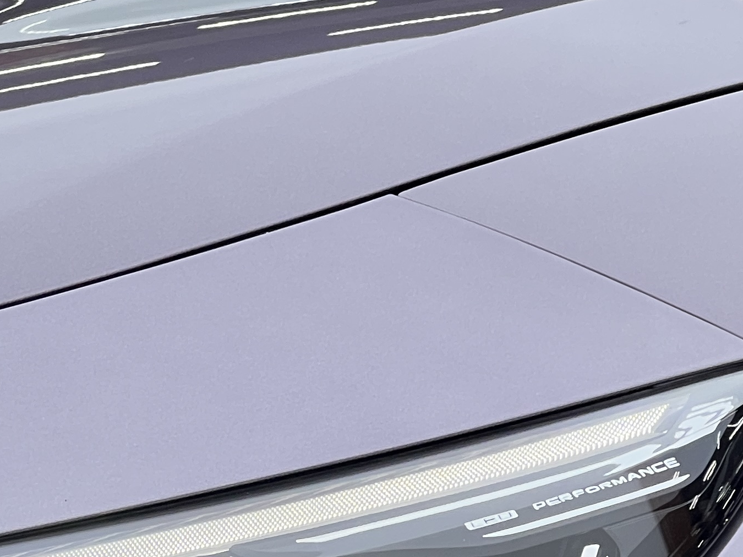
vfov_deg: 6.4
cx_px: 197
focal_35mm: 230
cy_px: 614
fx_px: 4936
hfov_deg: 8.6
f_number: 2.8
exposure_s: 1/99
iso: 100
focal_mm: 9
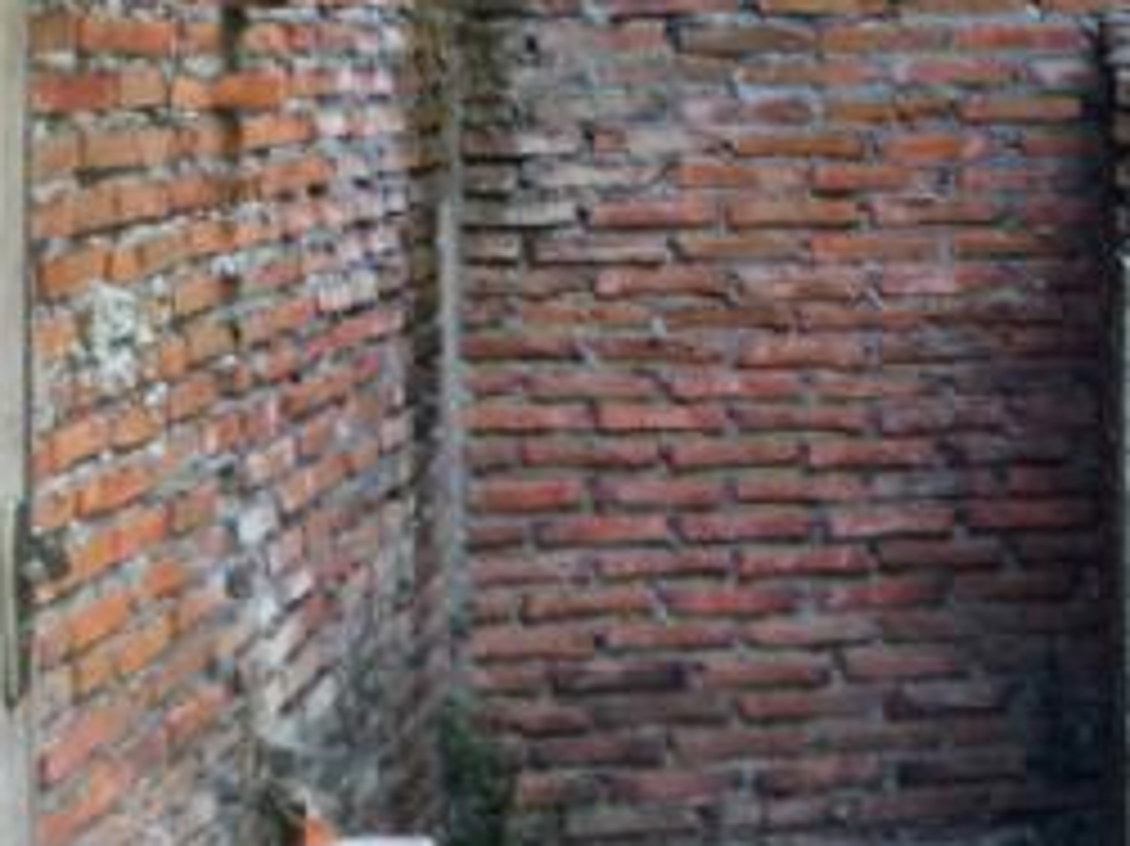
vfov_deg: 14.4
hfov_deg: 17.6
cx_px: 1603
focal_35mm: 102
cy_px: 94
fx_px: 3328
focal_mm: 4.6
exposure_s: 1/100
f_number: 1.8
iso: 40
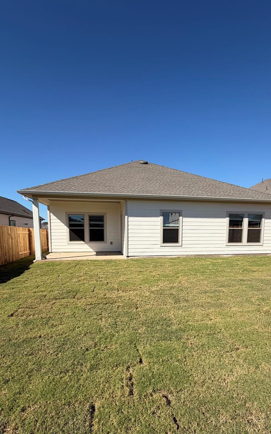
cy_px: 256
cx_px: 141
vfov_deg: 90.2
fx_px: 213
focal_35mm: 18
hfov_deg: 65.0
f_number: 2.2
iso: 20
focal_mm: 2.22
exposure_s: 1/789
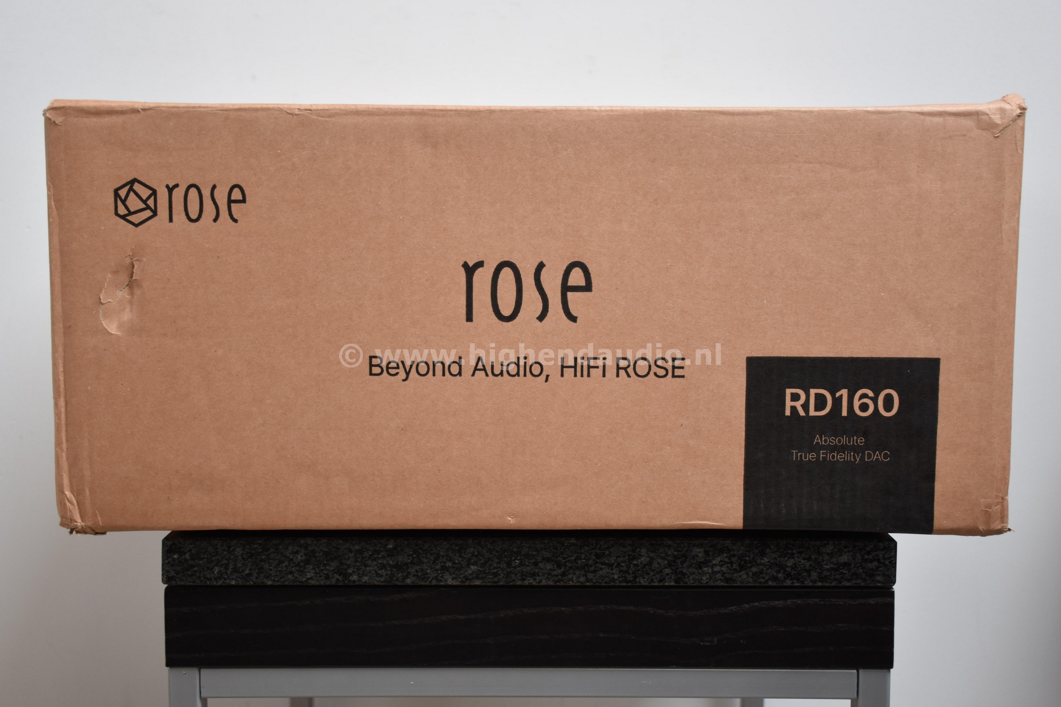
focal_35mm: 45
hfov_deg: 43.6
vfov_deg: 29.9
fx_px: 1326
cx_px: 530
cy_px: 354
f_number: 4
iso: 400
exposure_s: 1/60
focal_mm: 30
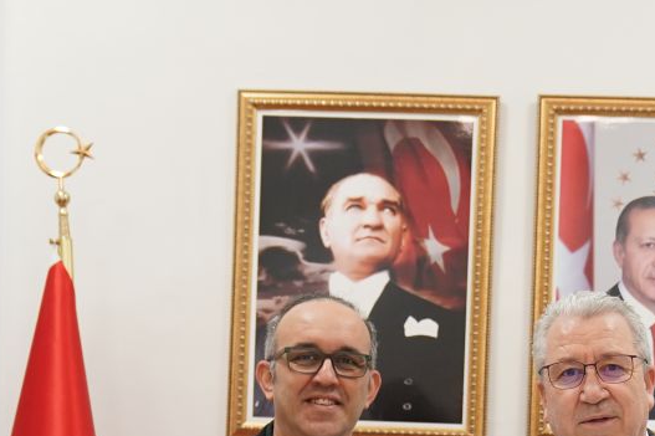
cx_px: 481
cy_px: 619
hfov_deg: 21.5
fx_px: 1710
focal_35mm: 94
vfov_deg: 13.8
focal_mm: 33
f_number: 3.2
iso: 1600
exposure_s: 1/125
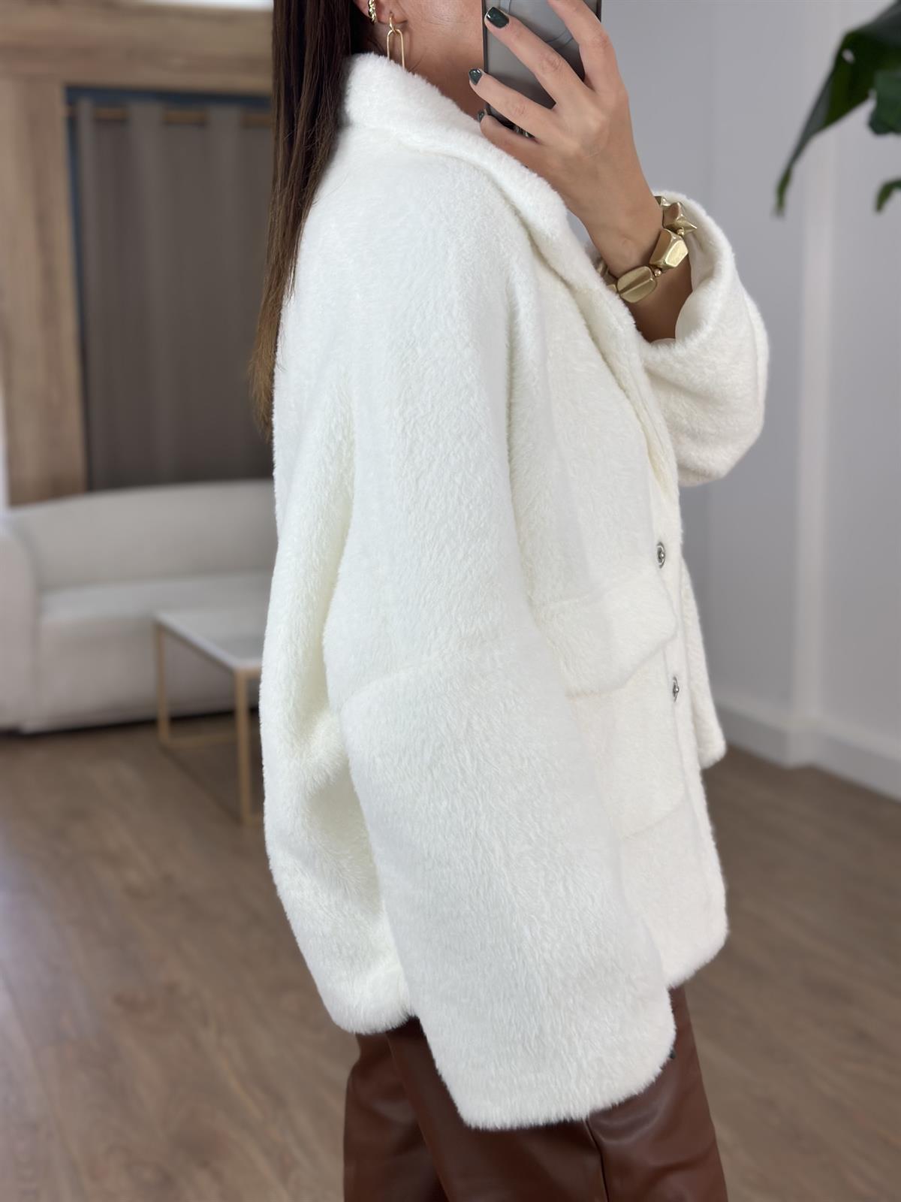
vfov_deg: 39.7
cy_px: 601
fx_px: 1666
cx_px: 450
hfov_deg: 30.3
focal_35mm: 48
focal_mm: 6.86
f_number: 1.78
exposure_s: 1/516
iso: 80
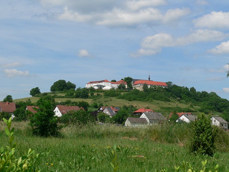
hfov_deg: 29.8
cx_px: 114
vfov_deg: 22.6
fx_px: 430
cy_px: 86
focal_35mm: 65
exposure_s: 1/500
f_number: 5.6
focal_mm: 10.8
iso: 80
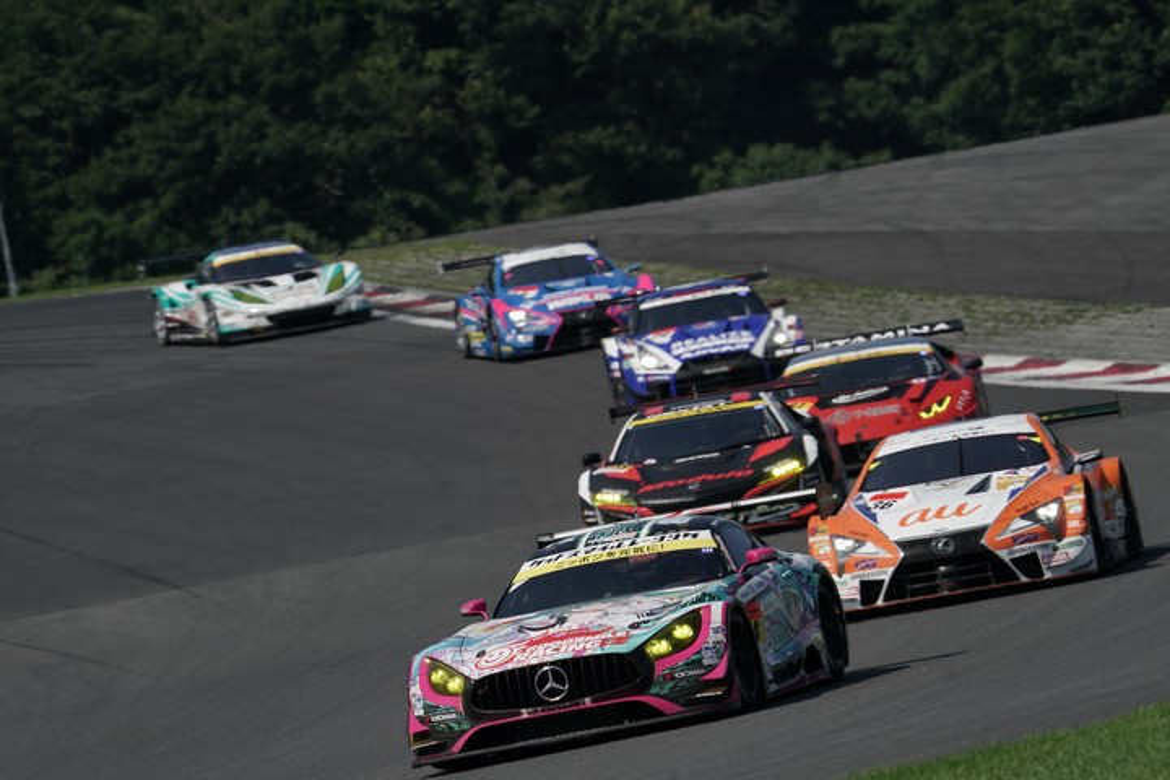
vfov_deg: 2.9
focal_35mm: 478
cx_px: 585
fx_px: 15534
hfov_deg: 4.3
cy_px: 390
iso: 200
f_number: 11
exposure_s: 1/640
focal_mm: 478
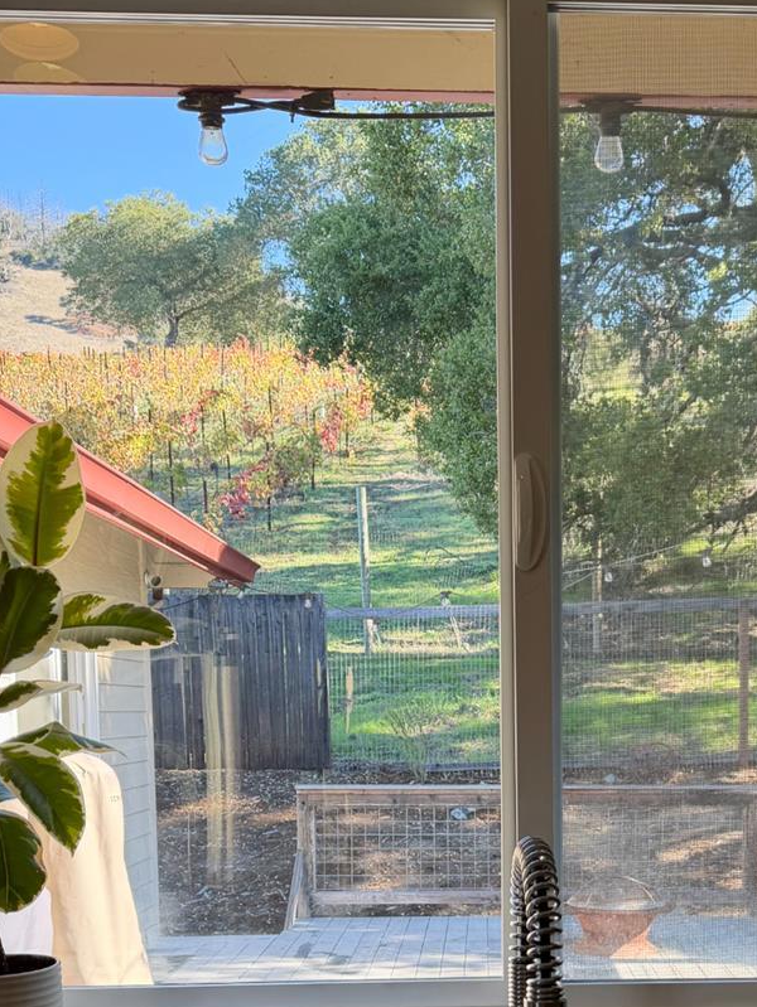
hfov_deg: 31.8
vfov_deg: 40.3
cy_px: 811
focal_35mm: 45
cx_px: 544
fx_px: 1311
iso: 100
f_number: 1.78
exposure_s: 1/190
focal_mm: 6.76
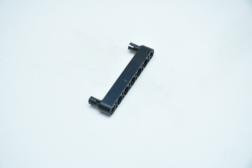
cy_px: 84
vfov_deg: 13.0
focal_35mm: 105
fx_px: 734
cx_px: 126
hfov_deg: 19.5
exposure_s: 1/60
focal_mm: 70
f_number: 7.1
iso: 400
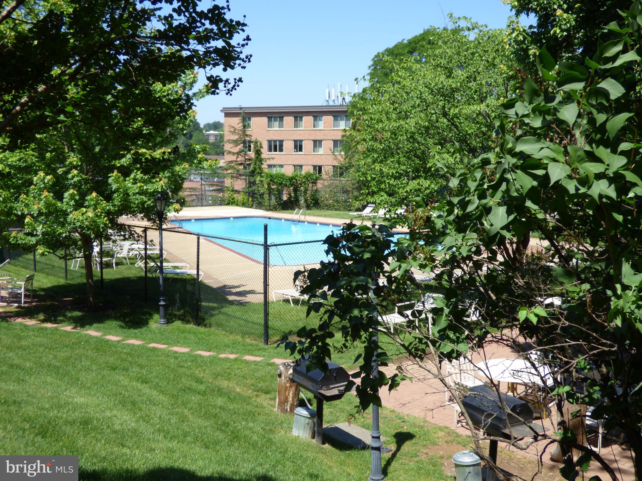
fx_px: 705
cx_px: 321
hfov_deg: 49.0
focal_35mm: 38
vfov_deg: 37.7
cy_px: 240
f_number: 3.5
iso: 100
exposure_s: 1/800
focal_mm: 6.8
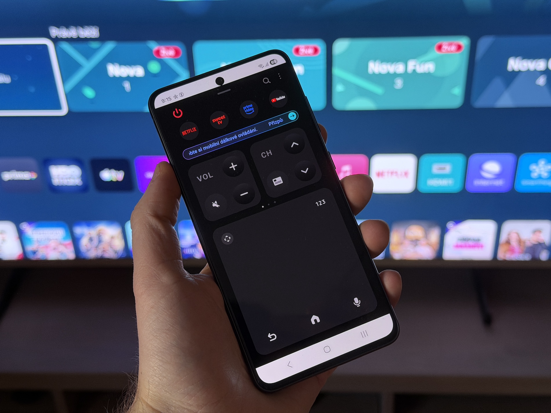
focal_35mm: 48
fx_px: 764
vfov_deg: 30.3
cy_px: 206
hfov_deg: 39.7
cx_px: 276
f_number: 1.78
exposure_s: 1/50
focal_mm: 6.76
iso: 250
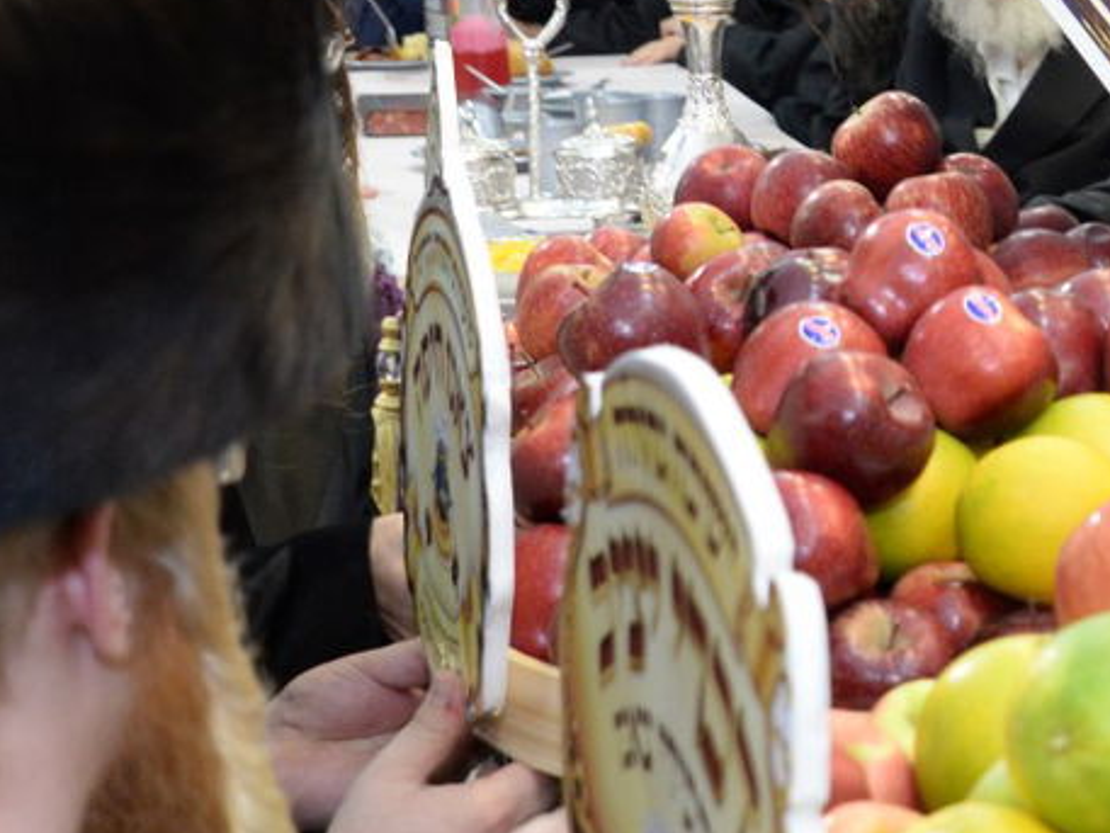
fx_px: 3592
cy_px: 321
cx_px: 1188
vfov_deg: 13.2
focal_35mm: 112
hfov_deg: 17.1
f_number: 5.6
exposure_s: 1/60
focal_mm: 38
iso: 2000
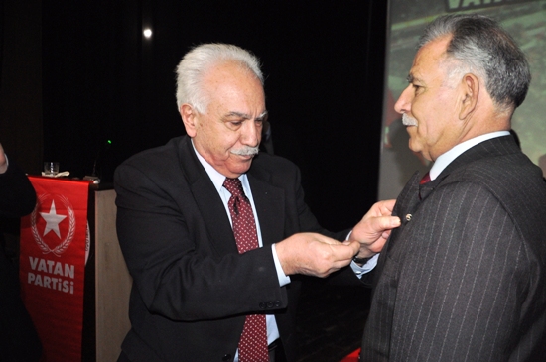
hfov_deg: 59.6
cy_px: 181
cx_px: 273
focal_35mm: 32
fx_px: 477
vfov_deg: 41.6
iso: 640
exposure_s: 1/60
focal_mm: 21
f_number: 3.8
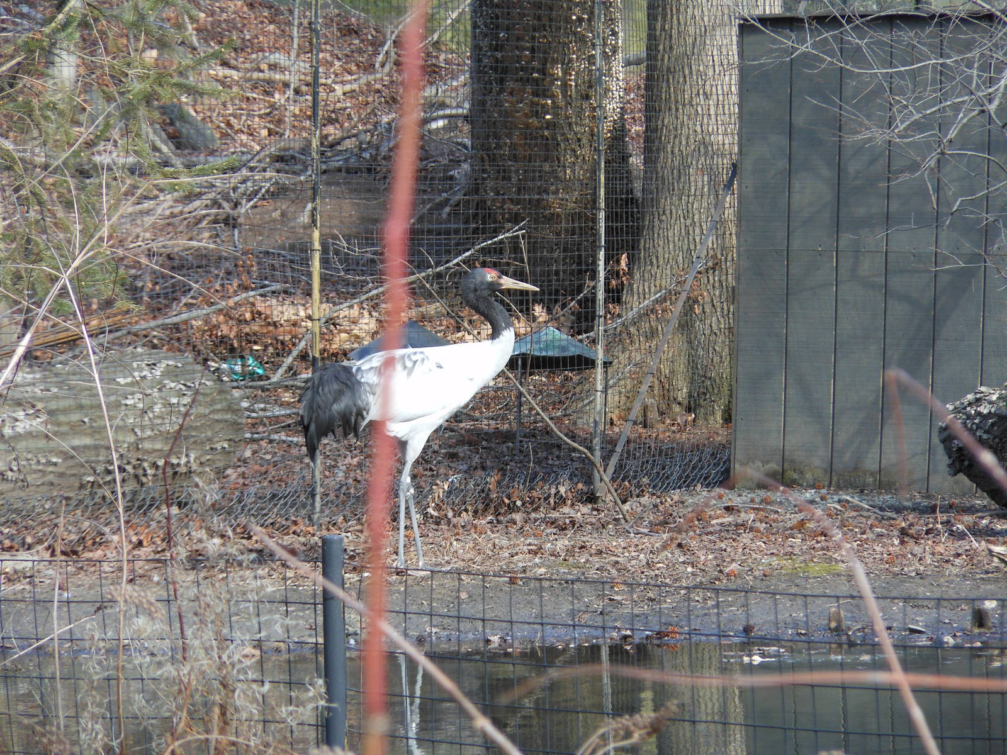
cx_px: 504
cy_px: 378
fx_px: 5702
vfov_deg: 7.6
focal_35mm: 196
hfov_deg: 10.1
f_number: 5.6
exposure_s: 1/60
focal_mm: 35
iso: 125
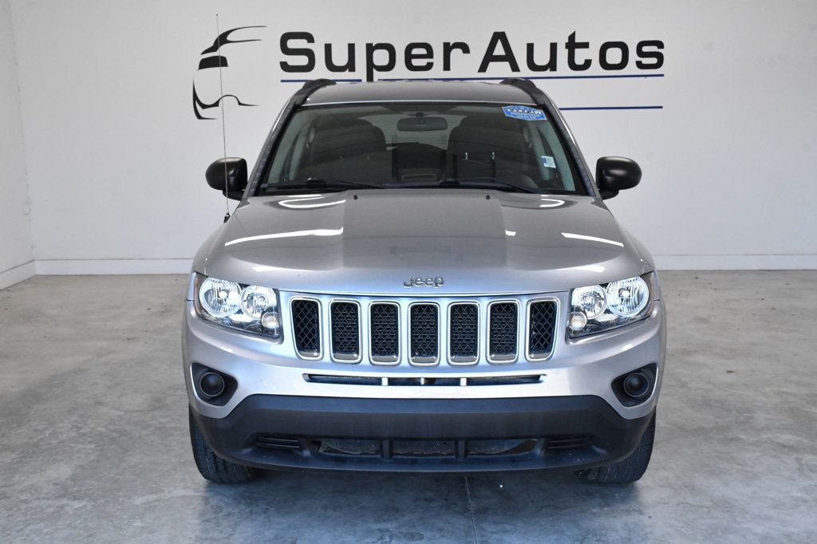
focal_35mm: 40
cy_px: 272
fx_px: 907
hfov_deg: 48.5
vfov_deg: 33.4
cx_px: 408
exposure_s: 1/400
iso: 2500
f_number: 10
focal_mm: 27
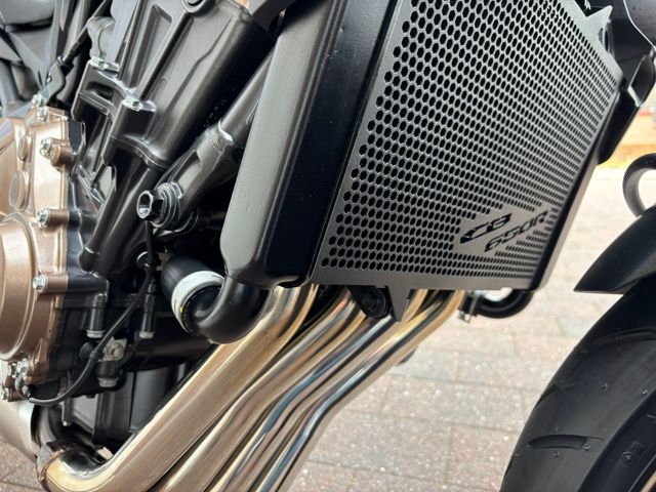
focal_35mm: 26
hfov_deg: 67.3
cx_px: 328
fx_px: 493
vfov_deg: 53.1
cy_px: 246
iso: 80
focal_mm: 5.96
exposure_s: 1/121
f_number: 1.6
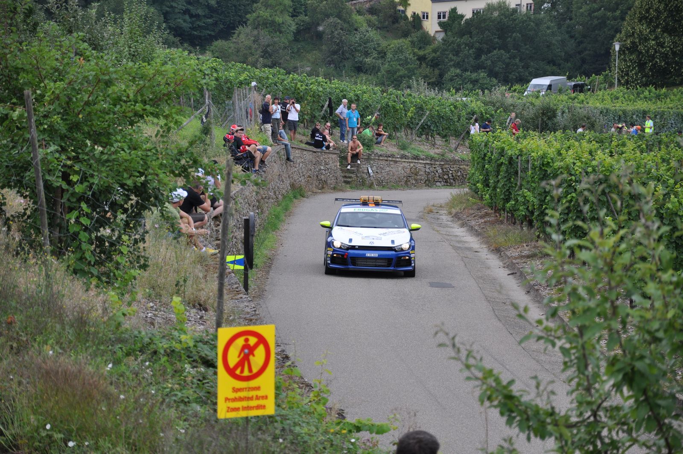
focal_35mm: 158
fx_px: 2984
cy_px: 227
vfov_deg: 8.7
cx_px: 342
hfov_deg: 13.1
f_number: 5.6
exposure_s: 1/500
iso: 320
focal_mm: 105
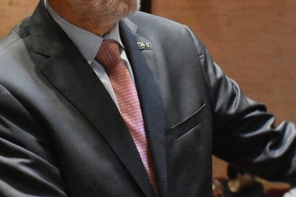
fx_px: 1057
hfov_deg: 15.8
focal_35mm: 128
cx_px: 244
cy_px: 40
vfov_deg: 10.7
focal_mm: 29
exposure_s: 1/60
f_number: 4.2
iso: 10000
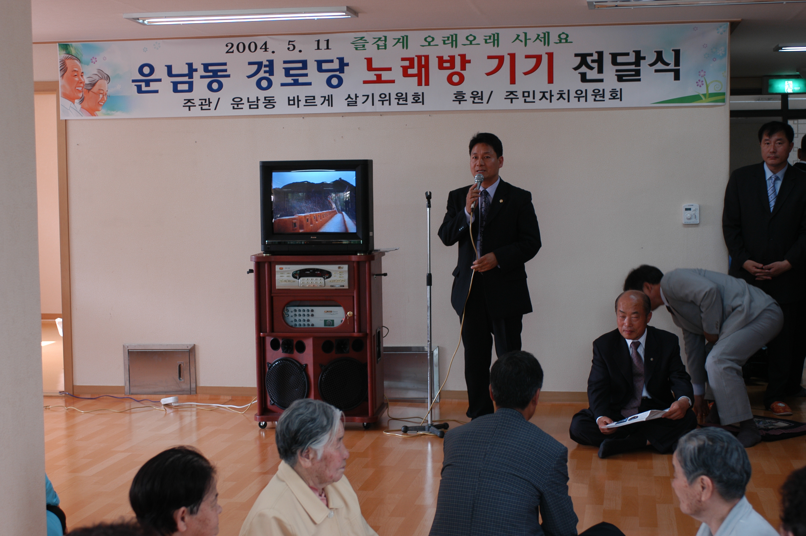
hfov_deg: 33.4
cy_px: 268
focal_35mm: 60
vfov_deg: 22.6
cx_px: 403
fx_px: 1342
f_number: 4
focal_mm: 40
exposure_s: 1/60
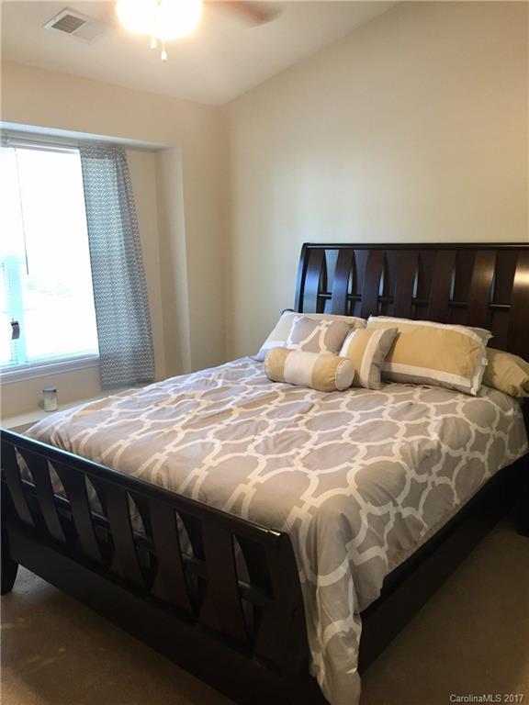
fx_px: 591
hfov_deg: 48.2
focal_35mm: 29
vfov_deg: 61.7
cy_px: 352
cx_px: 264
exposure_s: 1/30
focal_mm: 4.15
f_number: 2.2
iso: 100
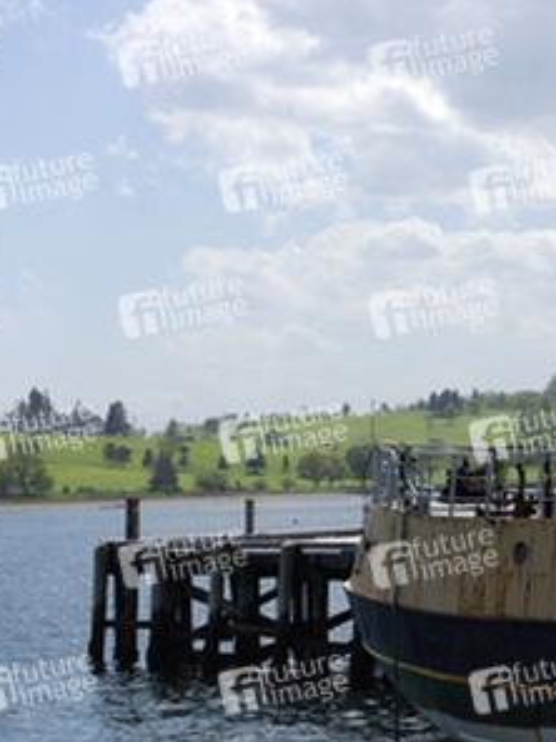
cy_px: 371
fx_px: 2586
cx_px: 467
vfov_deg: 16.3
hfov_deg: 12.2
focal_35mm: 121
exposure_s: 1/320
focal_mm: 55
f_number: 9
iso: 200
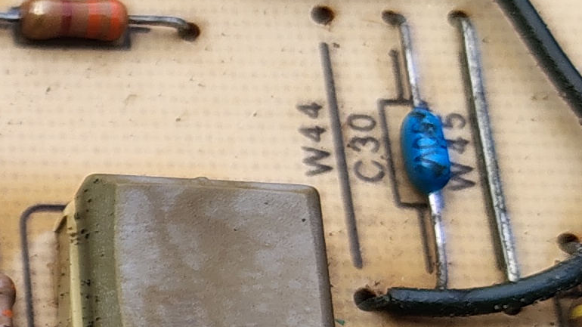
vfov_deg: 8.7
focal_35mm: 139
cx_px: -557
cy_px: 364
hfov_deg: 13.4
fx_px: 2145
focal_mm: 5.56
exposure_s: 1/526
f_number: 1.8
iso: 100
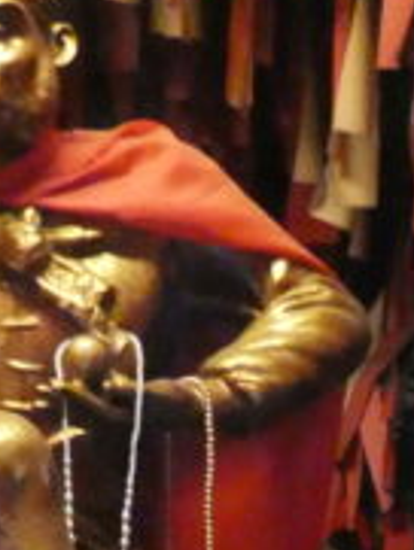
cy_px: 708
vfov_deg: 12.1
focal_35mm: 158
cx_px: 146
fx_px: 2517
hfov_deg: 9.4
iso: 1600
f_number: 3.5
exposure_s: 1/25
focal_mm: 5
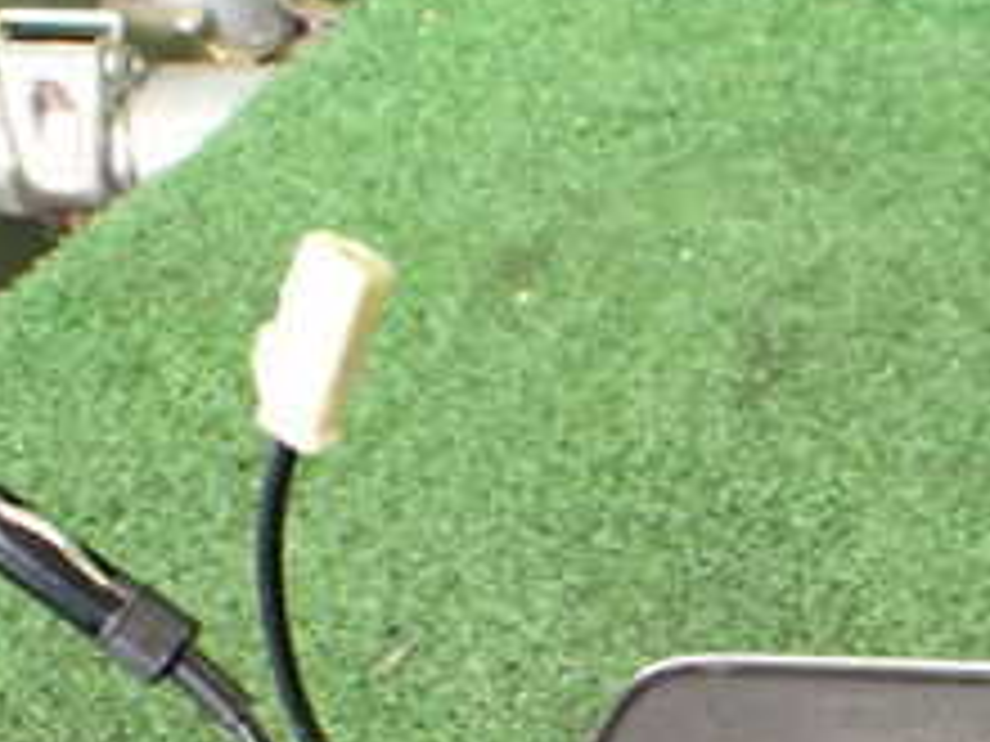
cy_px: 841
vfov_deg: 17.3
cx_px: 1048
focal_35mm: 82
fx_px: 2345
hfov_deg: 22.7
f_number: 2.3
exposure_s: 1/60
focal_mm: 5.4
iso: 800
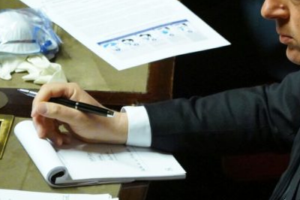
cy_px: 33
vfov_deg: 2.5
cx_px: 196
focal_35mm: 542
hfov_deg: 3.8
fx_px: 4513
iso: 12800
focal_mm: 282
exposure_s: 1/160
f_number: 5.6
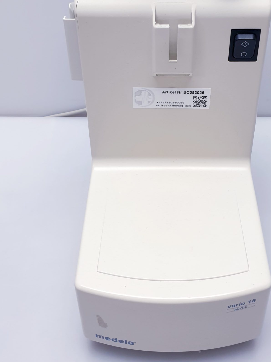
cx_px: 168
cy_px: 89
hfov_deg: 34.2
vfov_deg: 43.3
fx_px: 438
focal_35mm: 42
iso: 80
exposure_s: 1/100
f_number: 2.4
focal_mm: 4.3
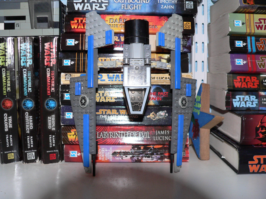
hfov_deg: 51.4
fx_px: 277
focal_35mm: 36
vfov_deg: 39.7
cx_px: 133
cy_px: 100
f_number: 2.8
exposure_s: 1/80
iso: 200
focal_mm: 6
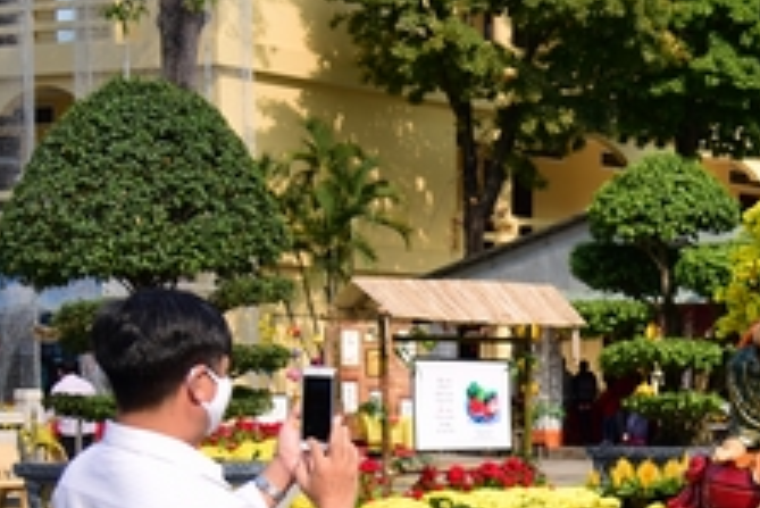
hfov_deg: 17.2
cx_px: 1012
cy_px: 488
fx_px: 2345
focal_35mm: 111
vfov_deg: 12.2
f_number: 4.5
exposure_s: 1/400
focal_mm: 38
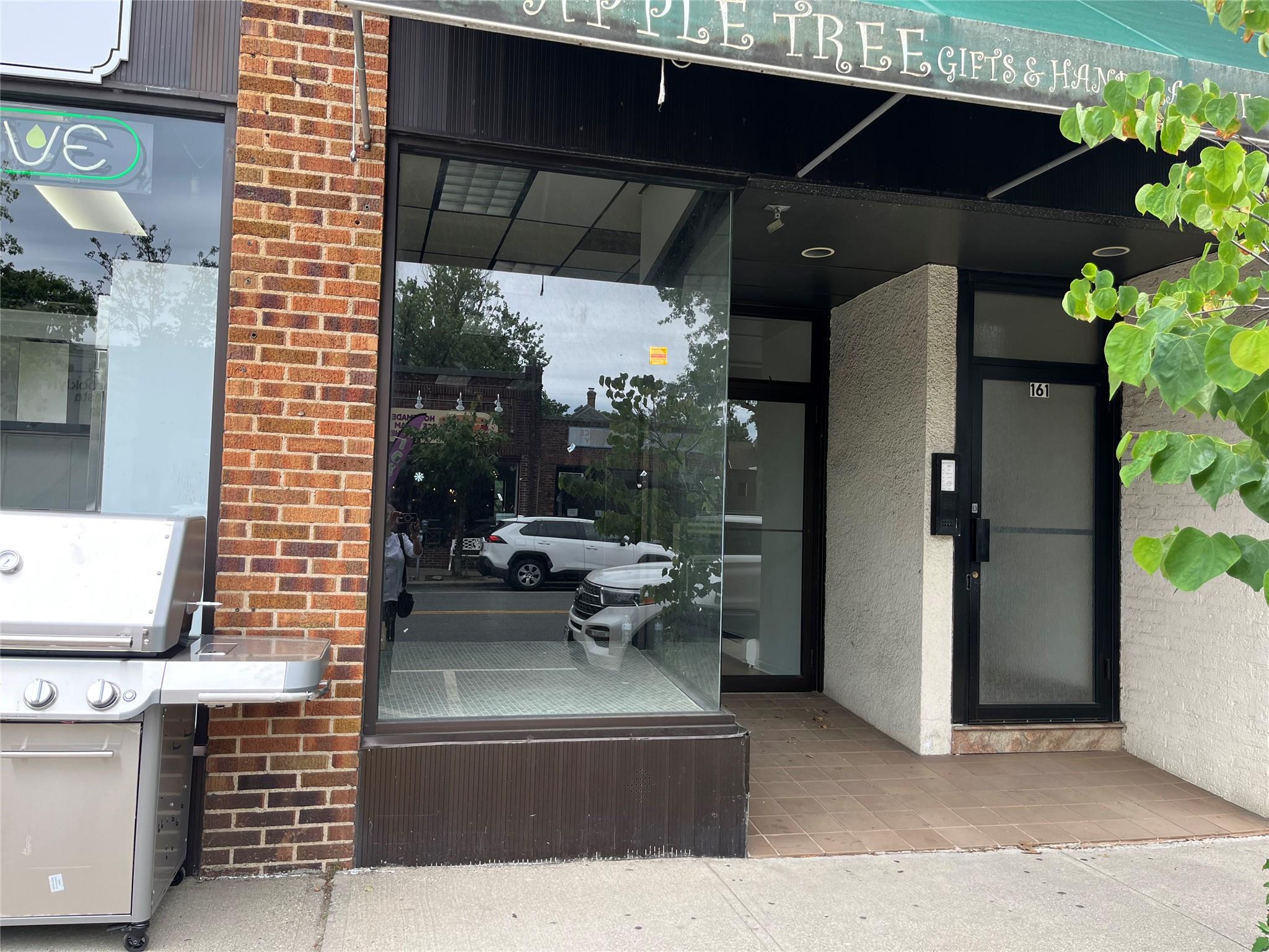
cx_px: 634
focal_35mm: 26
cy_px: 476
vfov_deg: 53.1
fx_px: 953
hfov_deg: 67.3
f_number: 1.6
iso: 50
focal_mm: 5.1
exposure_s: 1/502
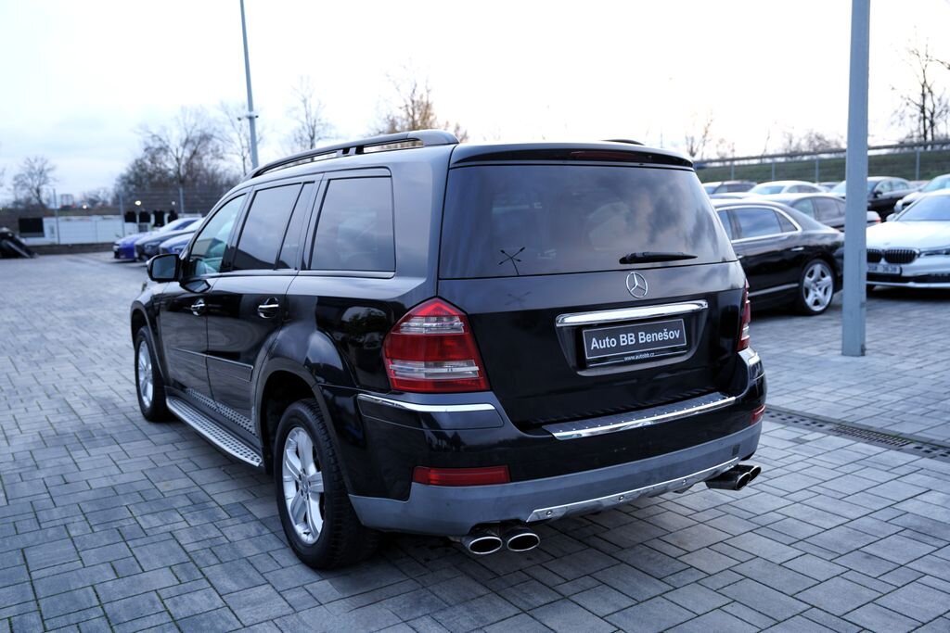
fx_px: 818
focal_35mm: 31
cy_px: 316
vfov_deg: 42.3
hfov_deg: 60.3
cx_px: 475
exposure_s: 1/40
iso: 100
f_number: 2.8
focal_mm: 31
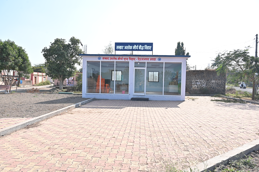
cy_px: 86
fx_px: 173
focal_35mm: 24
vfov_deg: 53.1
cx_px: 130
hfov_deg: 73.8
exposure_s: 1/125
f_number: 8
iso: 100
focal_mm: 24
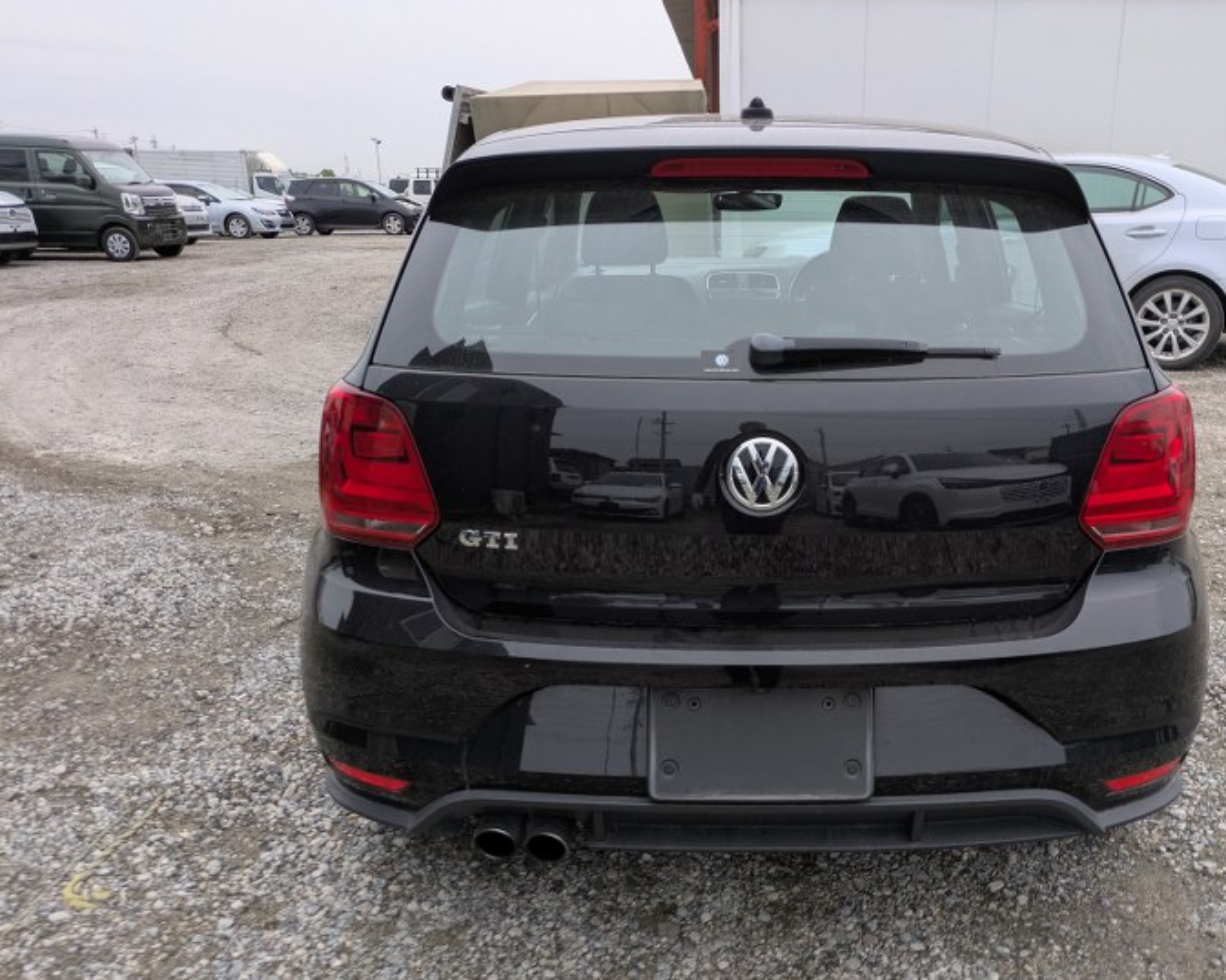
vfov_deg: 49.9
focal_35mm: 29
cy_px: 539
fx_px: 1052
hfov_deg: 60.0
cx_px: 726
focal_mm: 5.43
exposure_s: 1/120
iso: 80
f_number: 1.89
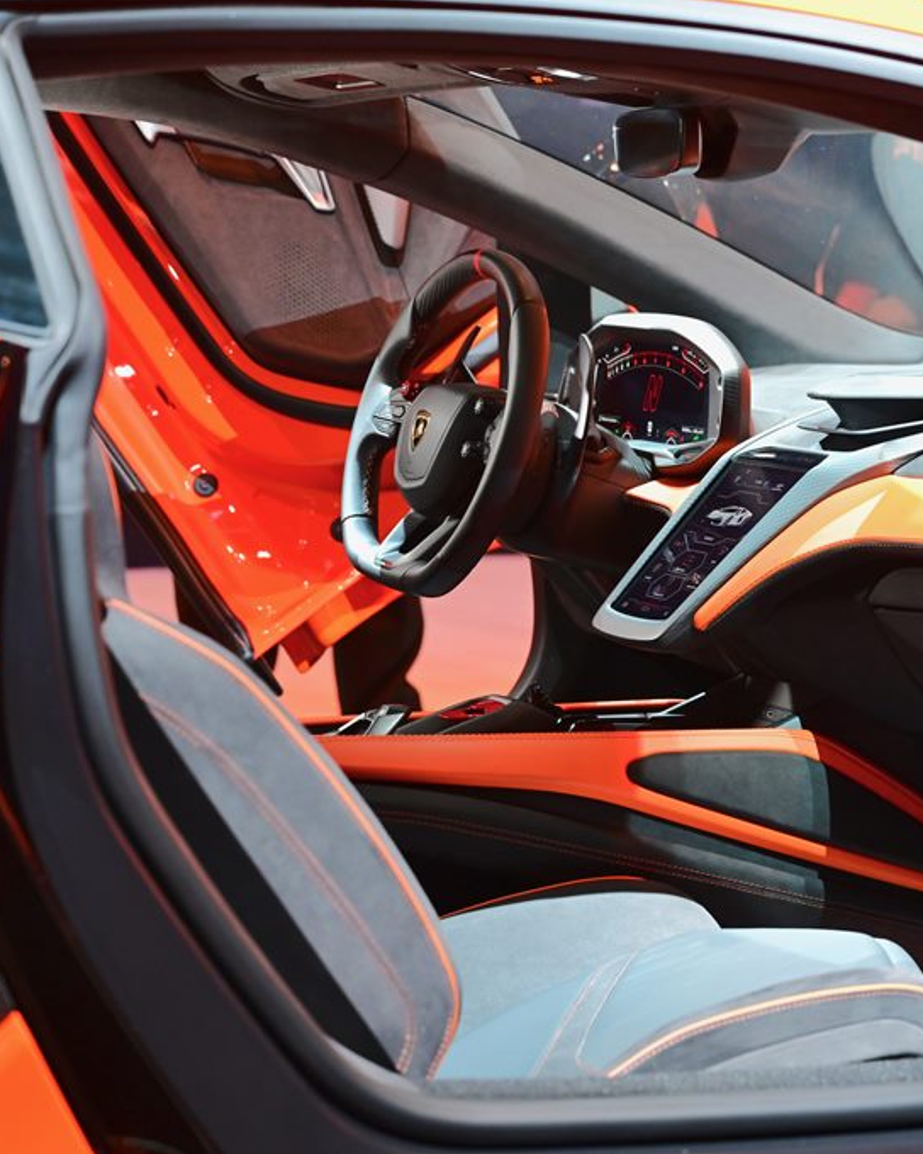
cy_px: 576
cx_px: 765
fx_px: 3039
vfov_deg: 21.5
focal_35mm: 89
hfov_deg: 17.1
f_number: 4
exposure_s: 1/125
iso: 1600
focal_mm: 63
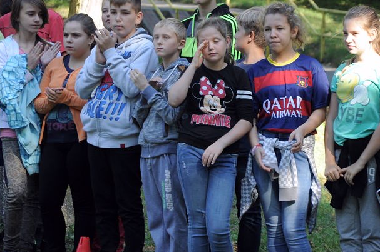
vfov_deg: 6.2
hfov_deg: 9.3
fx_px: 2326
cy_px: 82
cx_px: 230
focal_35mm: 221
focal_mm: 105
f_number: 5.6
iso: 400
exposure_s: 1/160
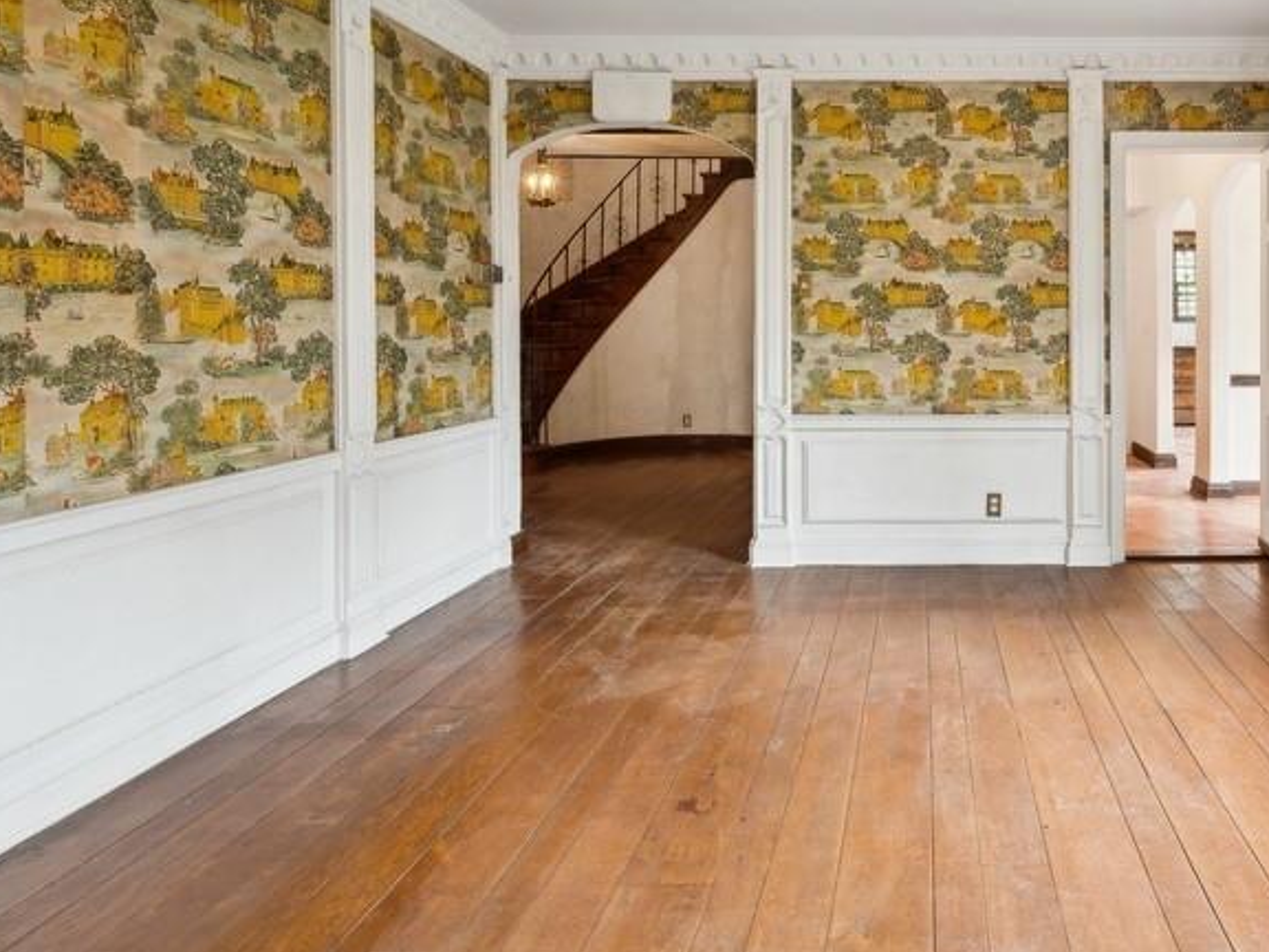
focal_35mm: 21
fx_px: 770
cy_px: 394
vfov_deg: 63.0
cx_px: 930
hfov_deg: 74.2
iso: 200
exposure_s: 1/2
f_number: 11
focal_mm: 14
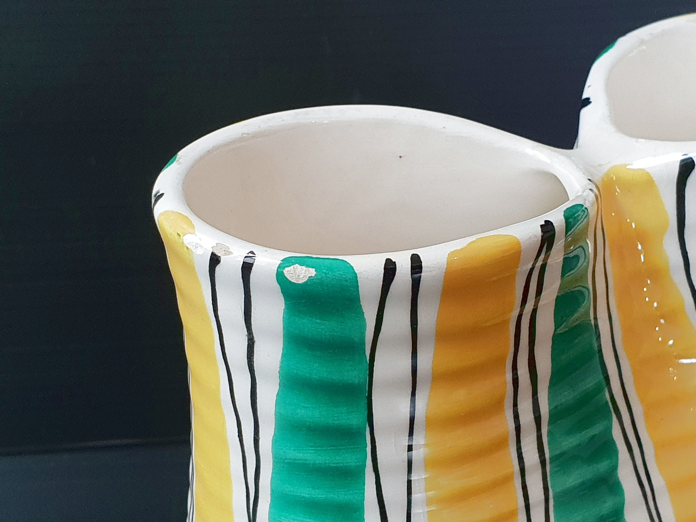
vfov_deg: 53.1
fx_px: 523
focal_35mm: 26
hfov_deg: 67.3
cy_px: 261
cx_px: 348
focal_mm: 4.3
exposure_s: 1/50
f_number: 2.4
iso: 250
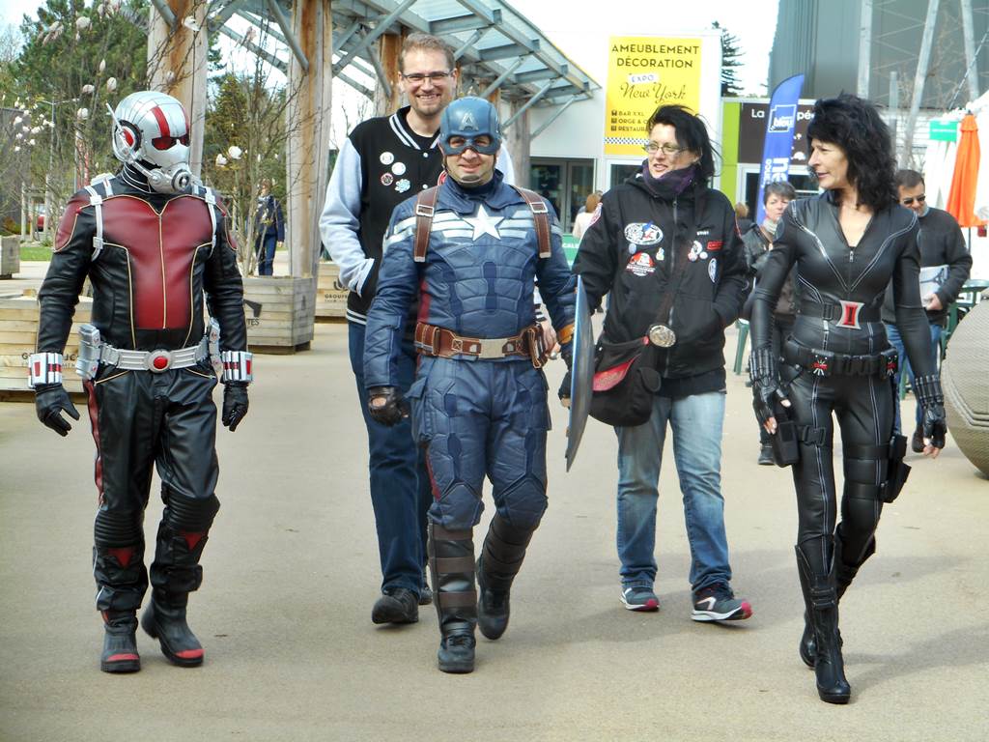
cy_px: 371
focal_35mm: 89
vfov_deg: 16.6
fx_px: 2543
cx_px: 494
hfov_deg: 22.0
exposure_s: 1/100
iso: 80
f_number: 5.6
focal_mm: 15.9
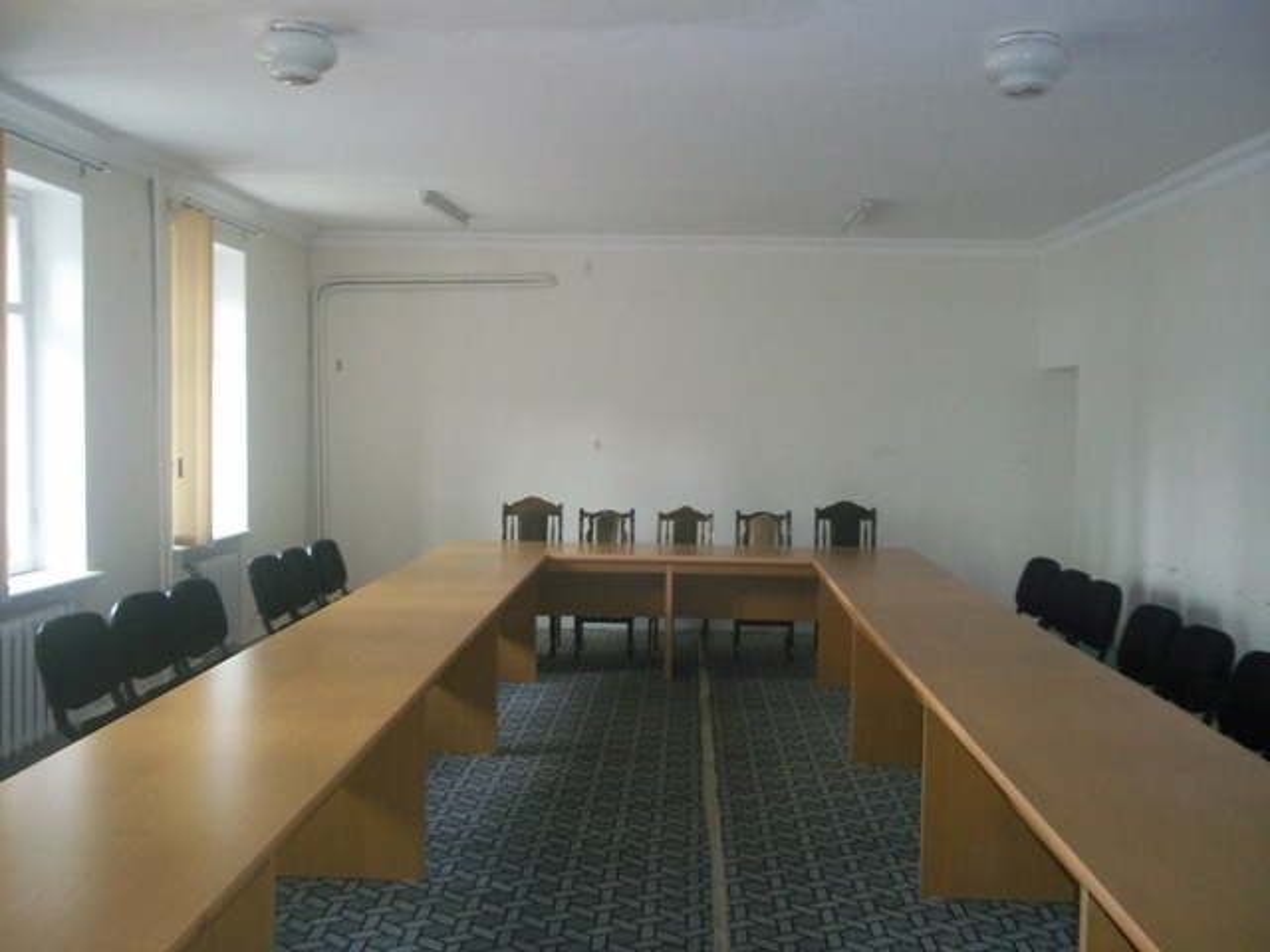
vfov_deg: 39.7
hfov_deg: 51.4
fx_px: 1321
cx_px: 635
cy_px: 476
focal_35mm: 36
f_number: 3.1
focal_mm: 6.5
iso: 320
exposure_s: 1/30
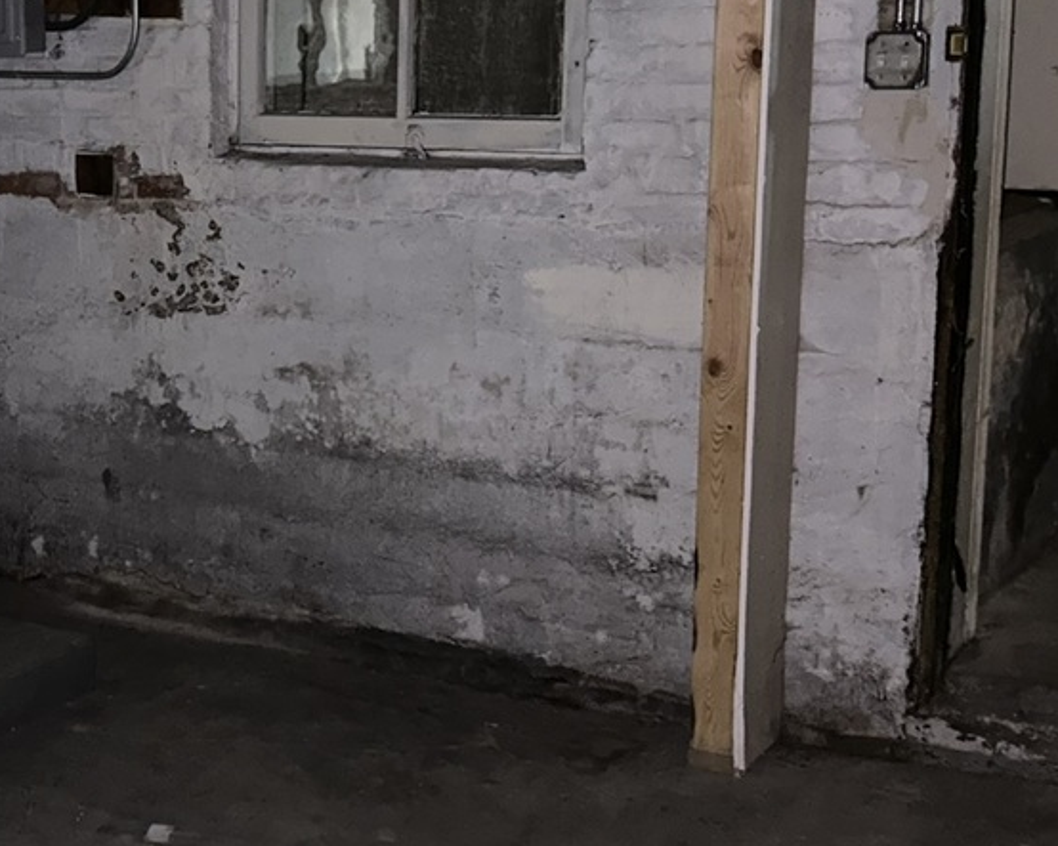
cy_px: 367
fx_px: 2066
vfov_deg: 23.1
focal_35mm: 66
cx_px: 67
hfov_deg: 27.5
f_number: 1.5
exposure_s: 1/4
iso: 400
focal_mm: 5.7
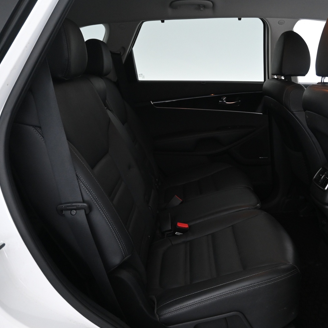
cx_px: 248
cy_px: 167
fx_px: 411
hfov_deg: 42.1
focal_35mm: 38
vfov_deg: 43.5
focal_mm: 19.5
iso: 1600
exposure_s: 1/30
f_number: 3.8
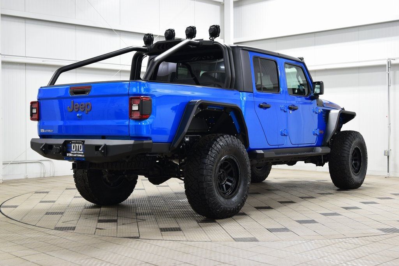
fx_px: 582
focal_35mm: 52
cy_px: 133
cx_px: 200
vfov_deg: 25.8
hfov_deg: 37.8
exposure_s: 1/15
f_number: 6.3
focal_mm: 35
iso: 720
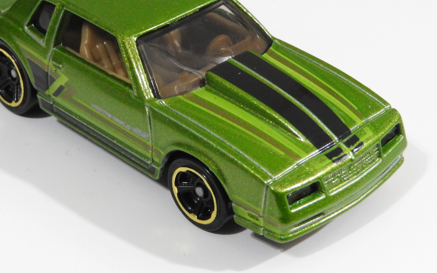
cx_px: 161
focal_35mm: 98
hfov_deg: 21.2
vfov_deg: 13.3
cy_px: 99
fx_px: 1167
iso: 800
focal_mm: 12.5
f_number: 8
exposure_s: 1/6
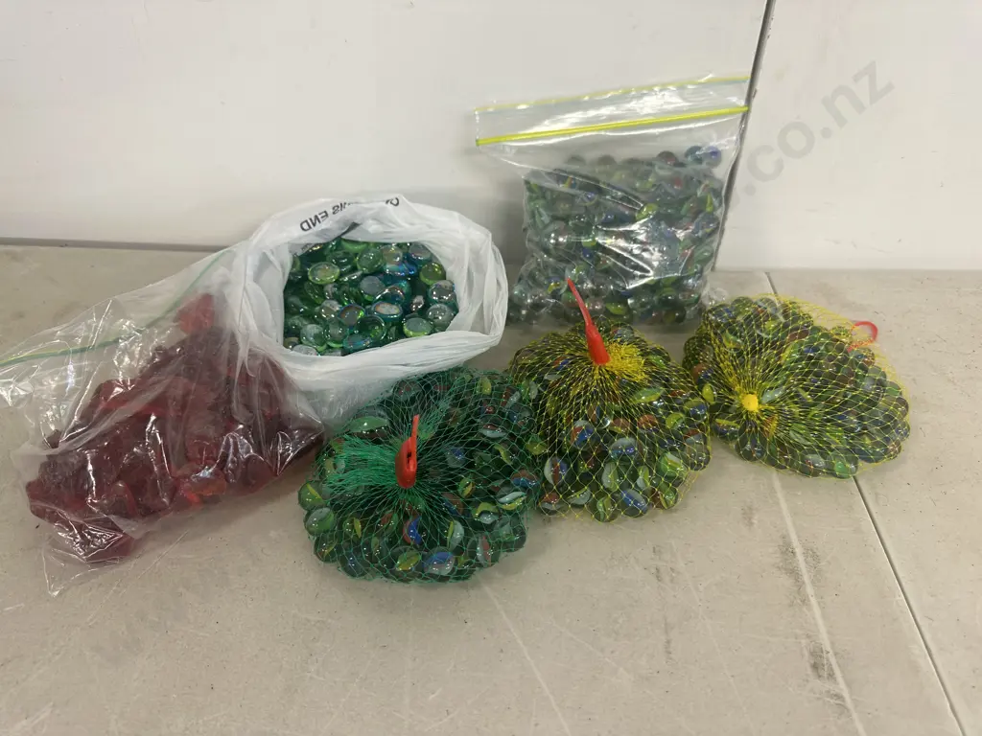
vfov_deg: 56.8
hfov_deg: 71.6
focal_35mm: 24
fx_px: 681
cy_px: 368
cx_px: 491
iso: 125
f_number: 1.78
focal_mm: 6.86
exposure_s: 1/50
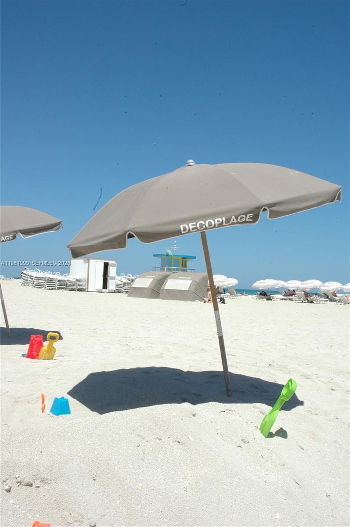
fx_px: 526
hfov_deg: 36.8
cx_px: 175
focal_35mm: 36
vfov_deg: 53.2
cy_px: 264
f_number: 25
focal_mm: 24
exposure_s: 1/50
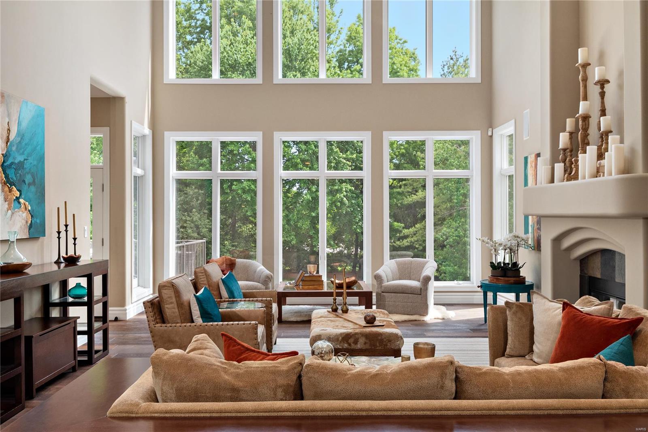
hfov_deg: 58.7
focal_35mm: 32
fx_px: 576
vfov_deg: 41.1
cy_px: 216
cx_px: 324
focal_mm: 16
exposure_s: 1/125
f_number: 8
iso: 400
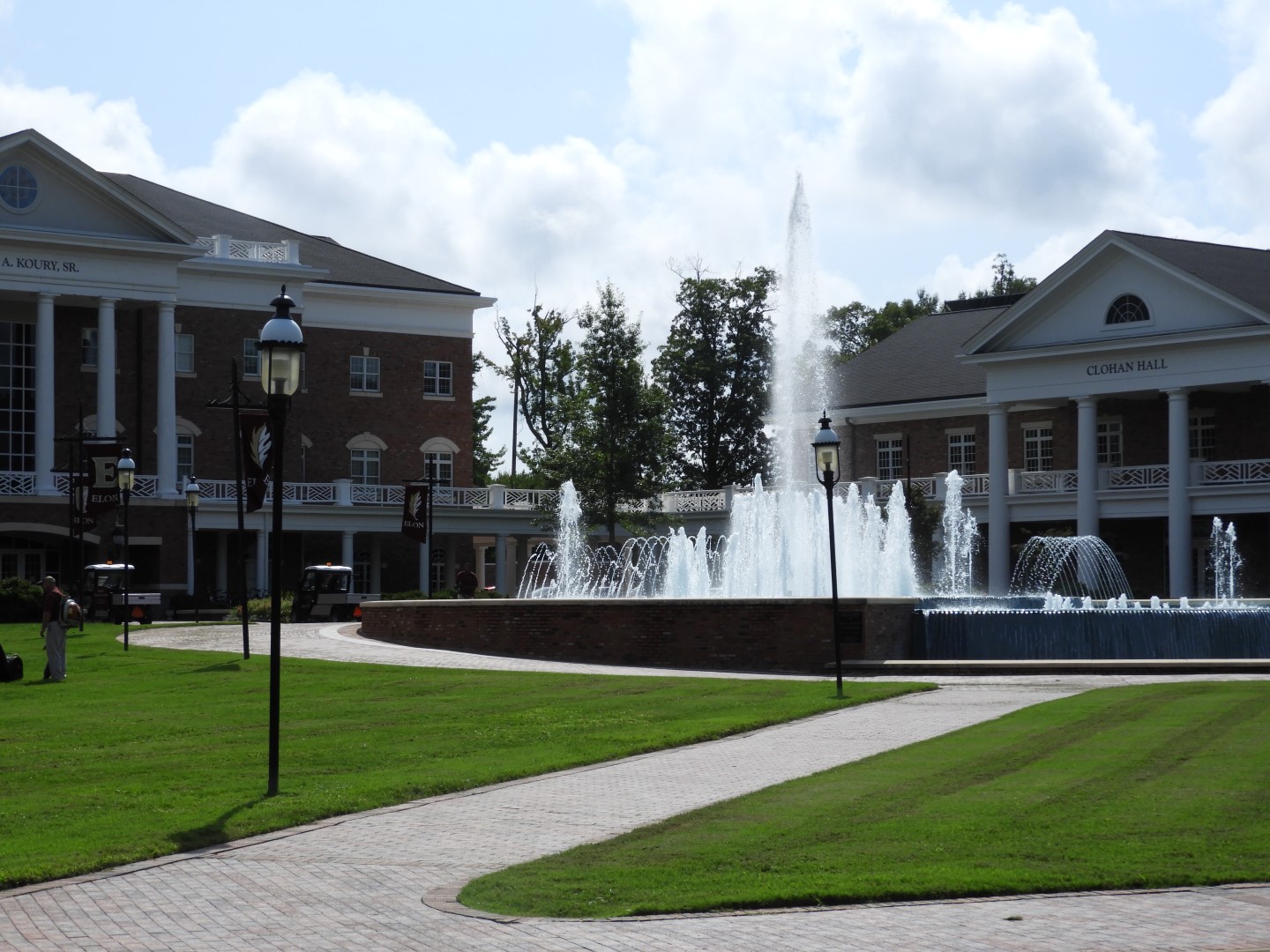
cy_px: 476
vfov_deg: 18.4
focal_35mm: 80
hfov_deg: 24.4
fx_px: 2935
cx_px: 635
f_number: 4.5
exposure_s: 1/1600
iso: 100
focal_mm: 14.3
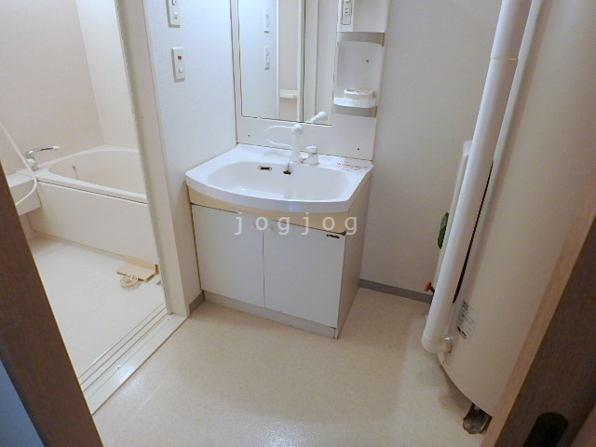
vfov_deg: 63.4
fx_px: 362
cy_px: 224
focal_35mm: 21
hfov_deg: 79.0
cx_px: 298
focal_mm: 3.7
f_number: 3.5
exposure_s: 1/30
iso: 320
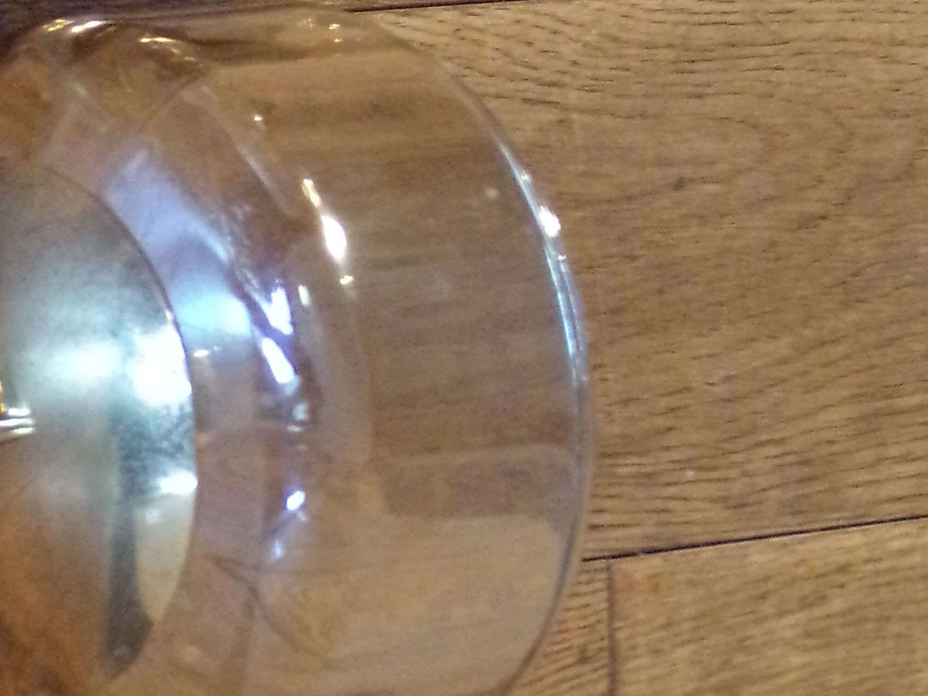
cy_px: -291
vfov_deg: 5.5
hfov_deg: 7.3
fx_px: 7237
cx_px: 140
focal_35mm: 270
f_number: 4.2
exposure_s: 1/17
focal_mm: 17.7
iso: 800
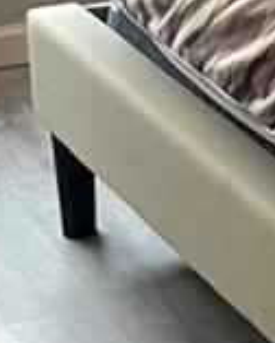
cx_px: 707
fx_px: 1970
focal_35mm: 194
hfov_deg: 7.4
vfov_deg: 9.8
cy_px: -26
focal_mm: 4.2
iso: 125
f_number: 1.6
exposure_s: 1/60
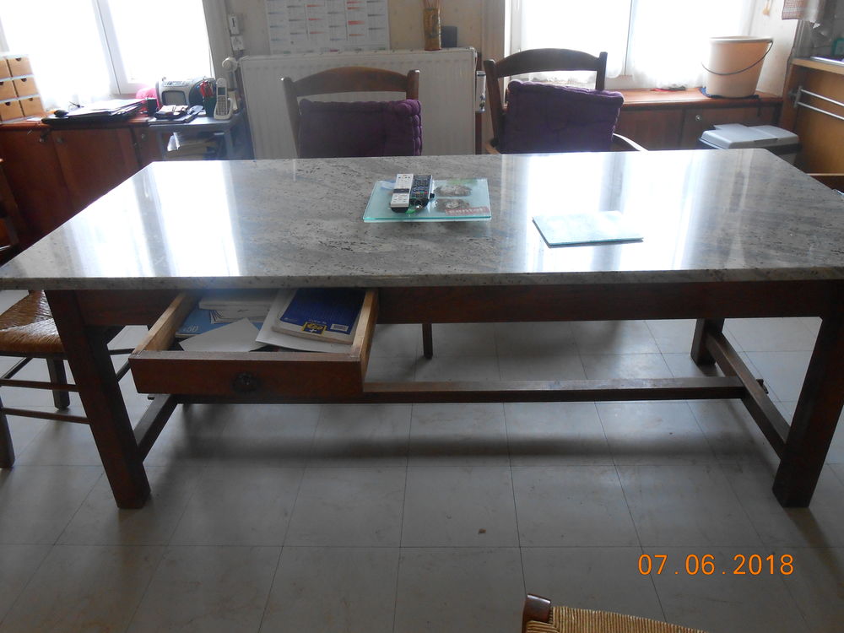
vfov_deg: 53.1
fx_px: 634
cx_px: 422
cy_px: 316
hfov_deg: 67.3
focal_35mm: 26
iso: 250
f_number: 3.5
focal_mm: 4.6
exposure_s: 1/30
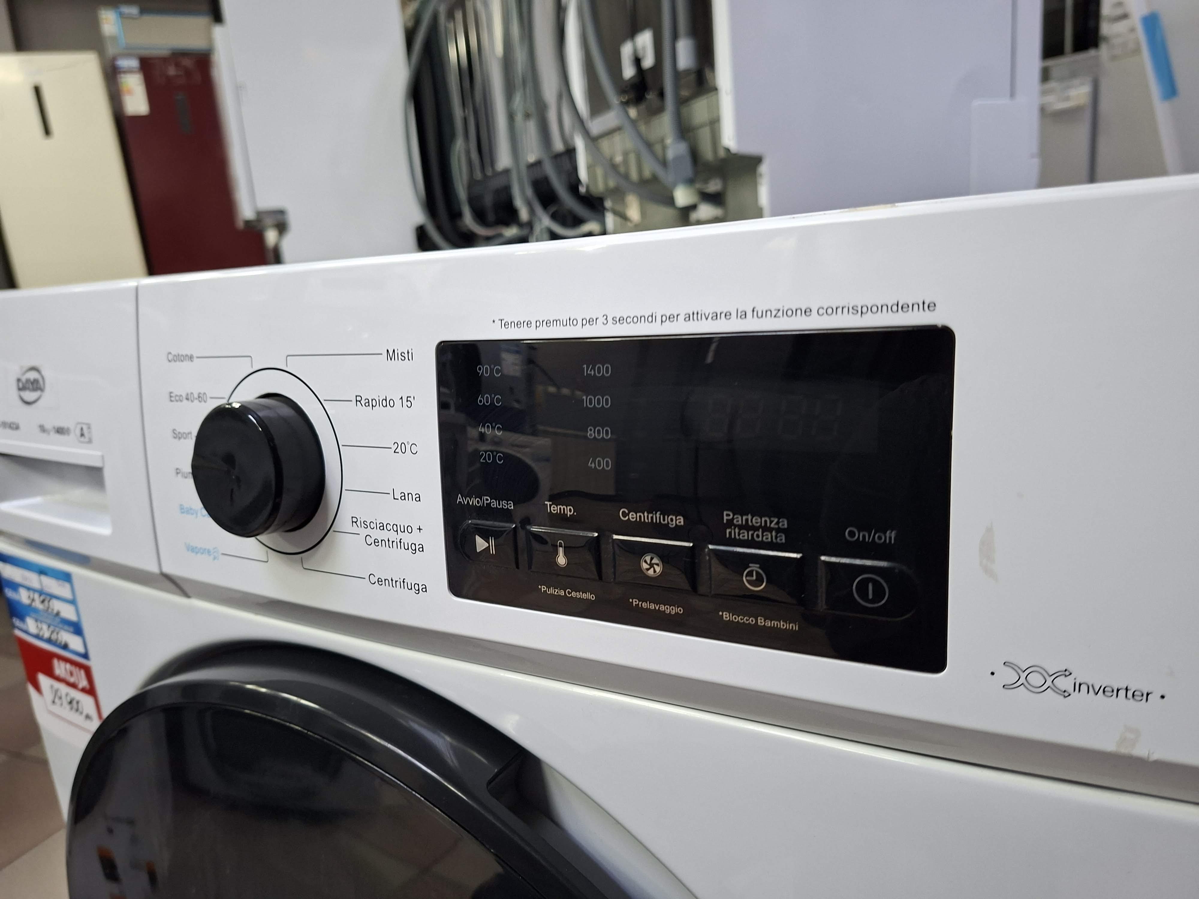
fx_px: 797
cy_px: 450
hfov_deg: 73.9
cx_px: 600
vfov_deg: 58.9
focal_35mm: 23
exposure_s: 1/50
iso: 250
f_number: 1.8
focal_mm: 5.54
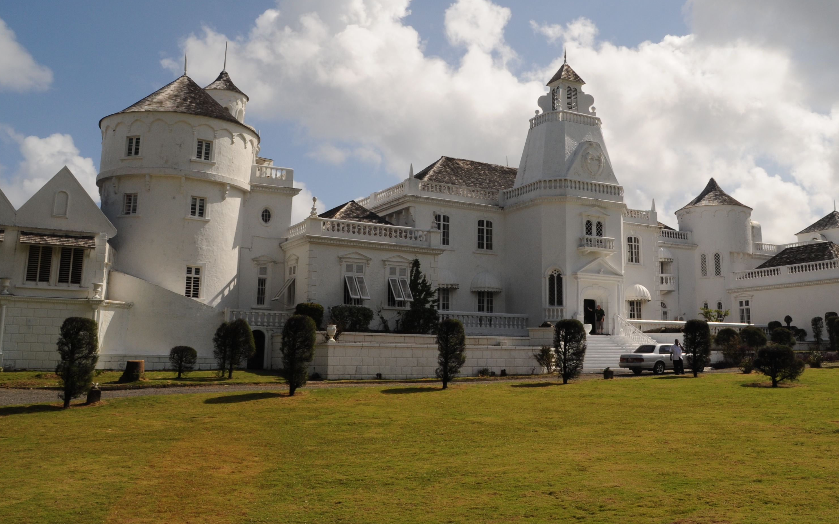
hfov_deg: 55.1
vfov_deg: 36.0
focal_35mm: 35
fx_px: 800
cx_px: 488
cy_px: 180
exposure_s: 1/1000
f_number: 16
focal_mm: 24
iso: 800
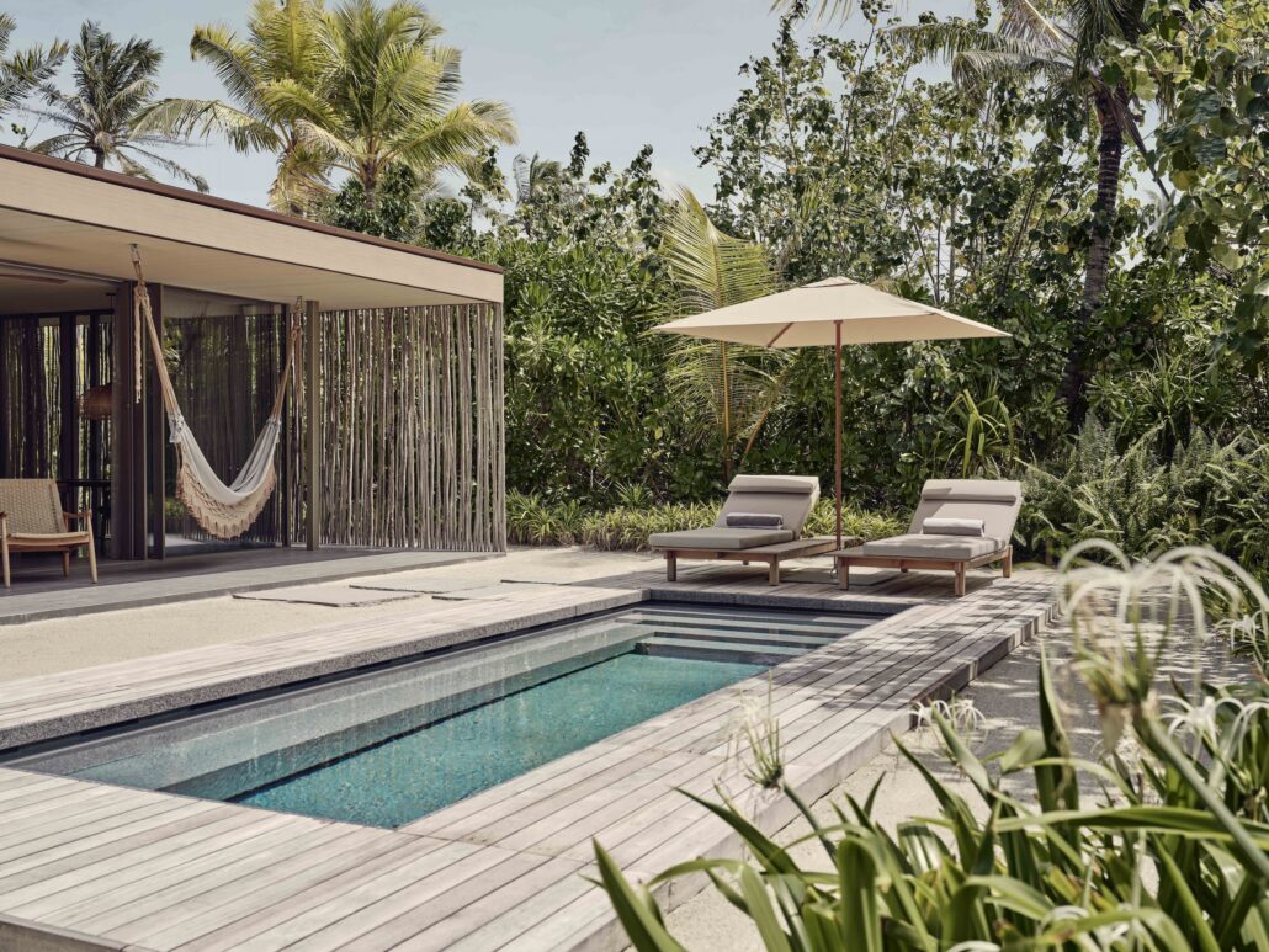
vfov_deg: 39.7
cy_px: 476
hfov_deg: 51.3
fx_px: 1320
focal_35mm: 36
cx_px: 634
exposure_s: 1/400
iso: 100
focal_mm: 45
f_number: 7.1
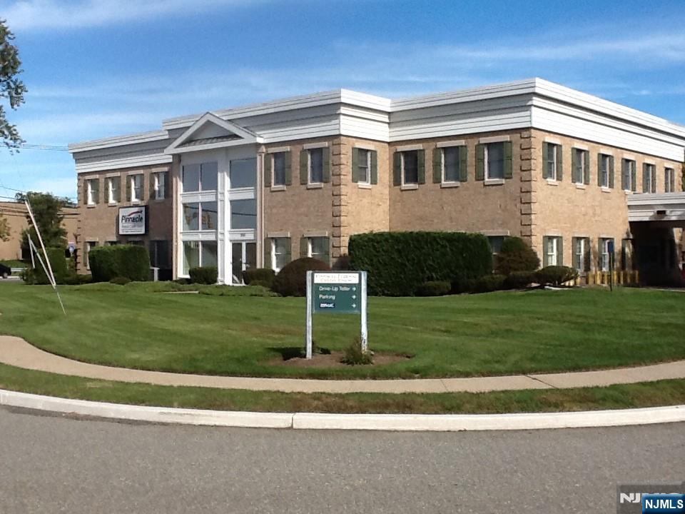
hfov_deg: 42.9
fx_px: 871
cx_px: 342
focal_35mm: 44
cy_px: 257
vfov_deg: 32.9
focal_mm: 2.03
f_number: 2.4
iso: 40
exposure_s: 1/1575
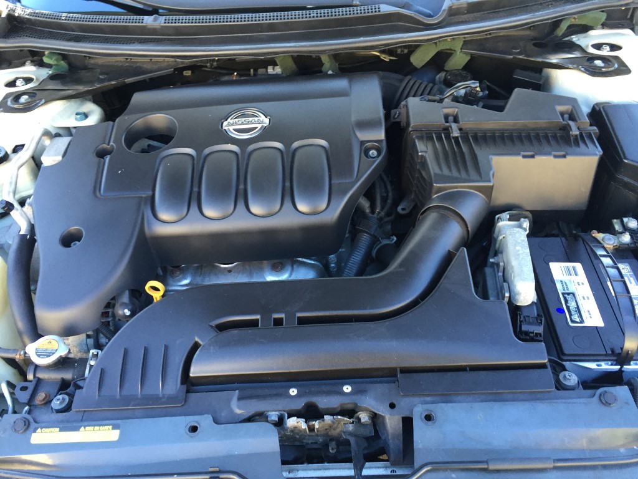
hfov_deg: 61.7
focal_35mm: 29
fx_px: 534
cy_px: 240
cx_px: 319
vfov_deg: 48.2
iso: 50
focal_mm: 4.15
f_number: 2.2
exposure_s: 1/30
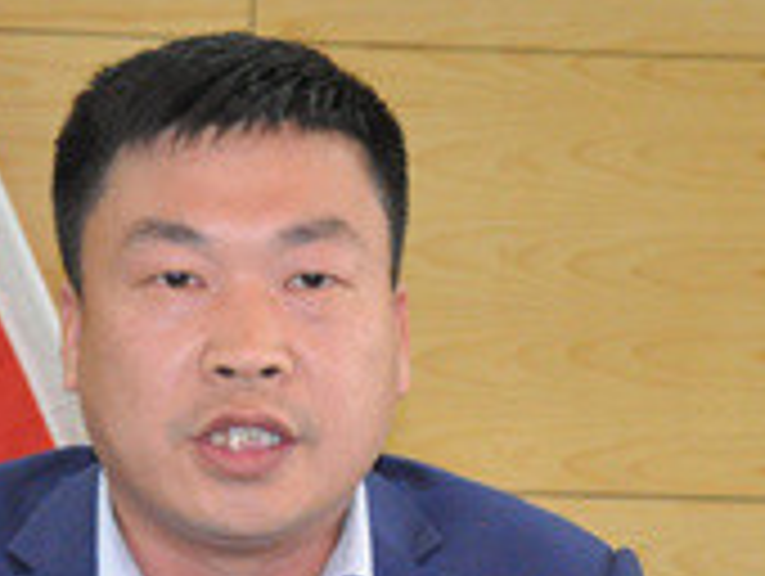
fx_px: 3187
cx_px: 310
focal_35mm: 144
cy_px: 590
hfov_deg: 13.7
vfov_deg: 10.2
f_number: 5.6
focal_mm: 34
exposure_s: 1/60
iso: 2500
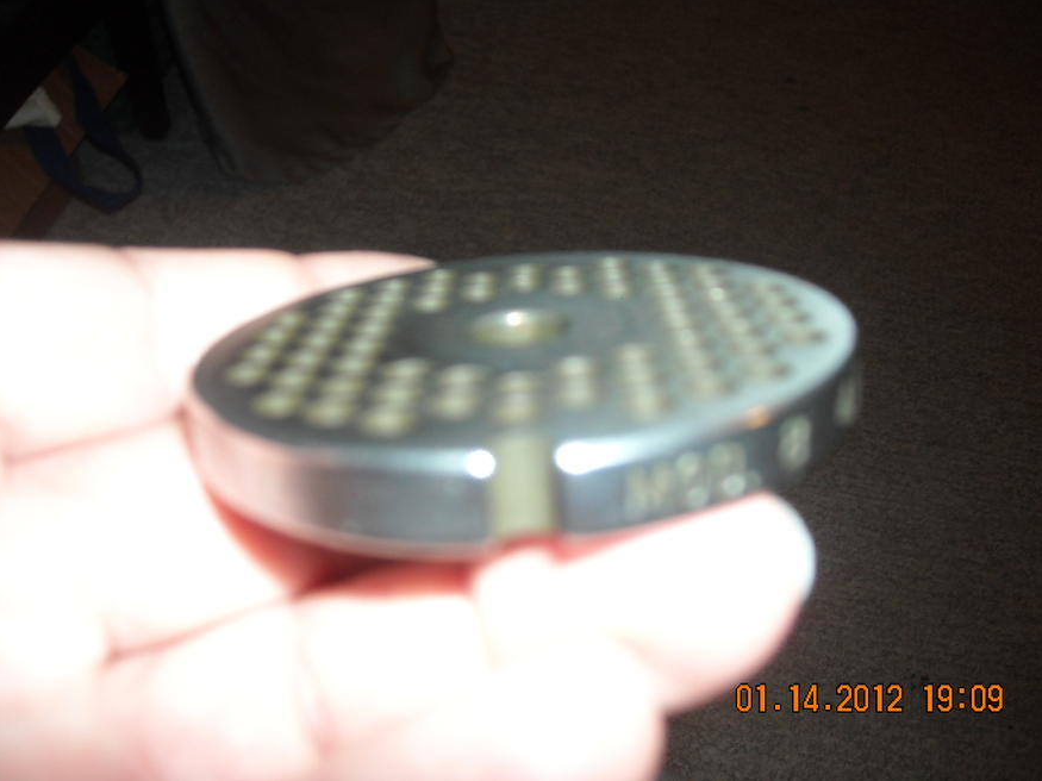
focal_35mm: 36
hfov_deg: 51.4
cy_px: 380
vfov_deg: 39.6
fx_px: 1084
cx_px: 513
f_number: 2.8
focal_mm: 5.7
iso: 200
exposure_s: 1/60
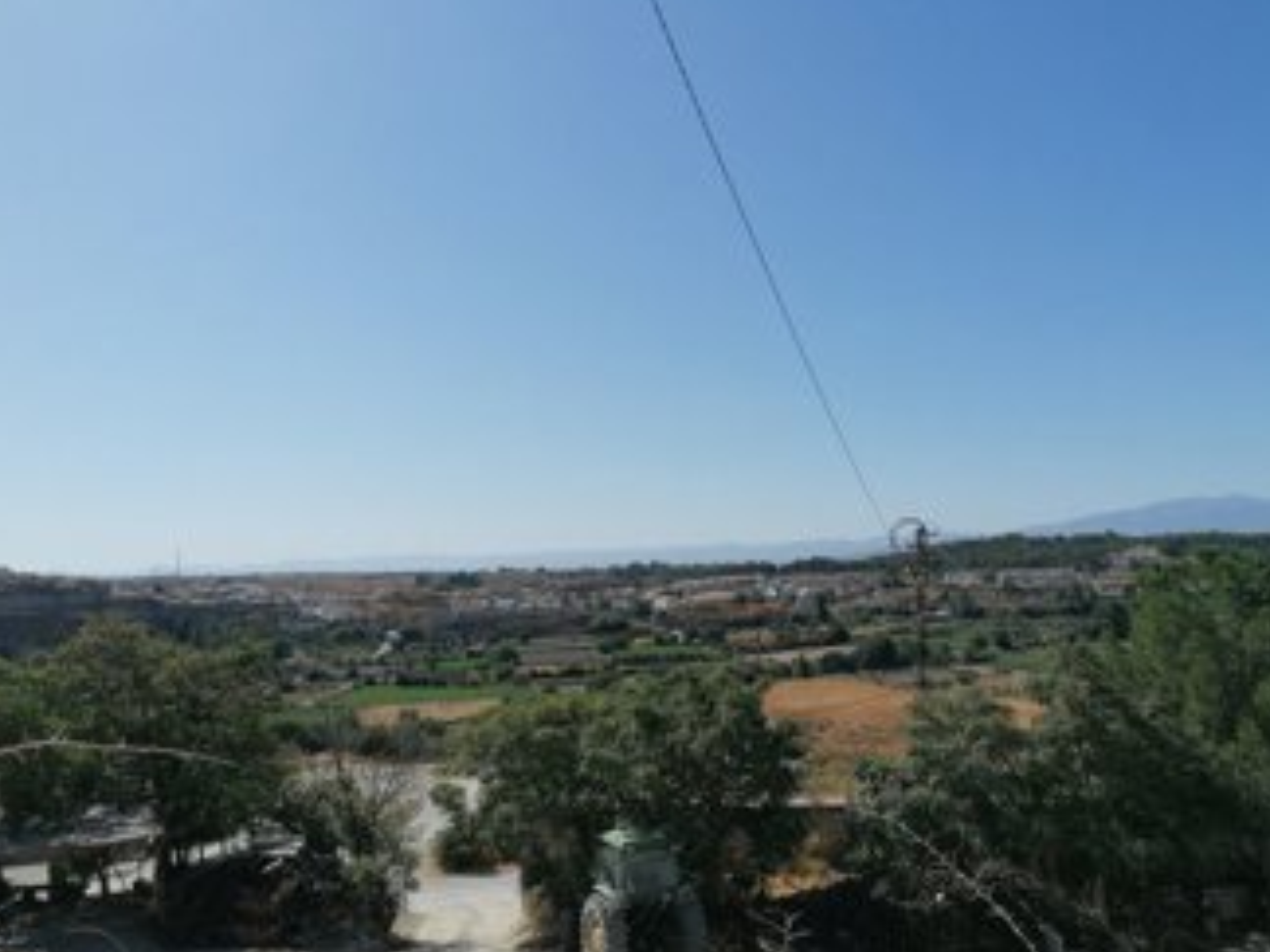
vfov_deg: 46.8
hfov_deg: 59.9
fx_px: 1101
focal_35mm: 30
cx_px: 682
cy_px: 494
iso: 50
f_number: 1.8
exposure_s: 1/2778
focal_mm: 4.75
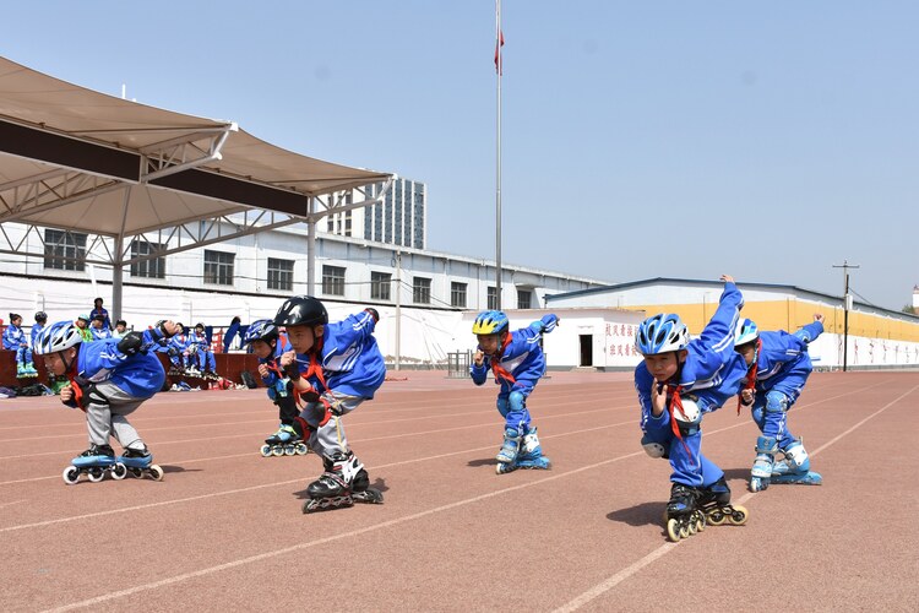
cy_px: 306
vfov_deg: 43.6
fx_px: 766
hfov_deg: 61.9
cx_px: 460
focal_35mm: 30
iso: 100
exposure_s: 1/320
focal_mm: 20
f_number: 9
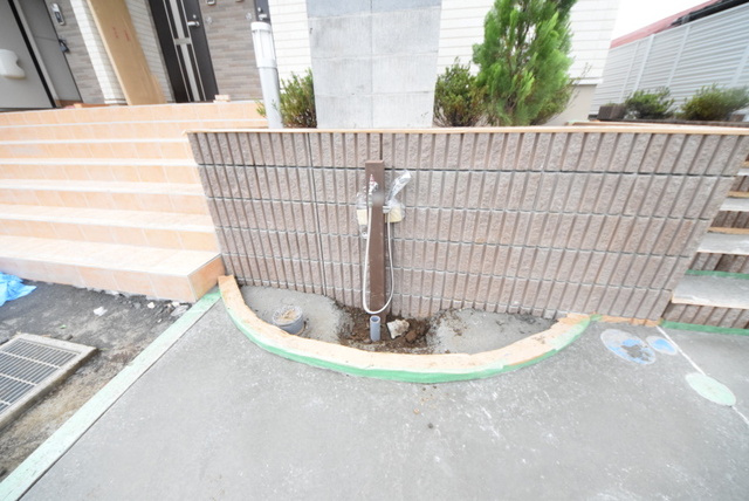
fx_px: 250
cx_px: 374
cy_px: 250
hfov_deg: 112.6
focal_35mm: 12
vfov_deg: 90.1
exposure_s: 1/400
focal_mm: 8
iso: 3200
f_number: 10
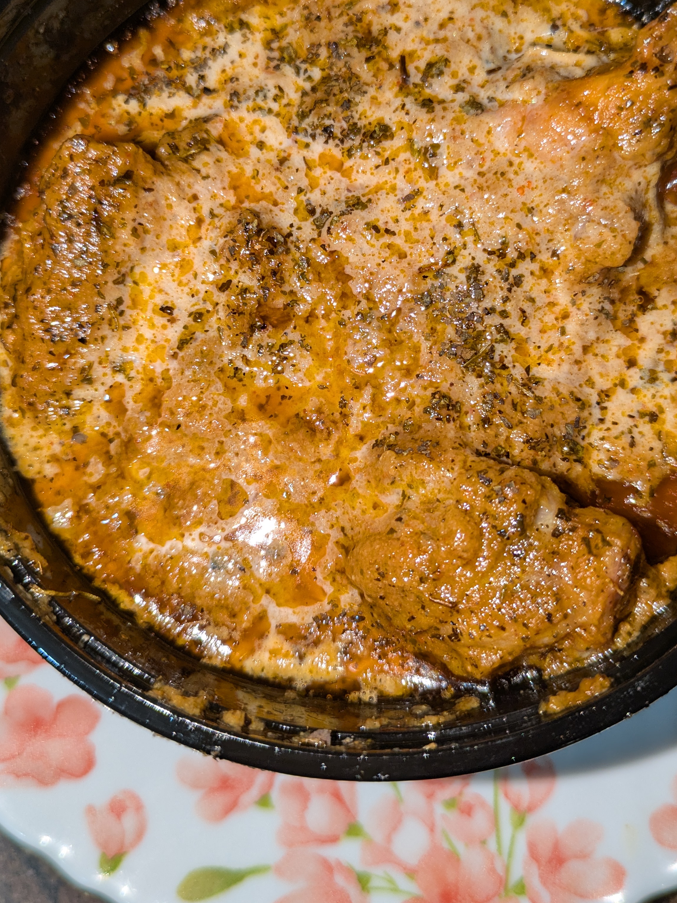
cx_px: 357
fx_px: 991
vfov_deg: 48.8
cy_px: 385
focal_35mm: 38
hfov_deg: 37.7
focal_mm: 5.43
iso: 103
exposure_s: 1/100
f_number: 1.89
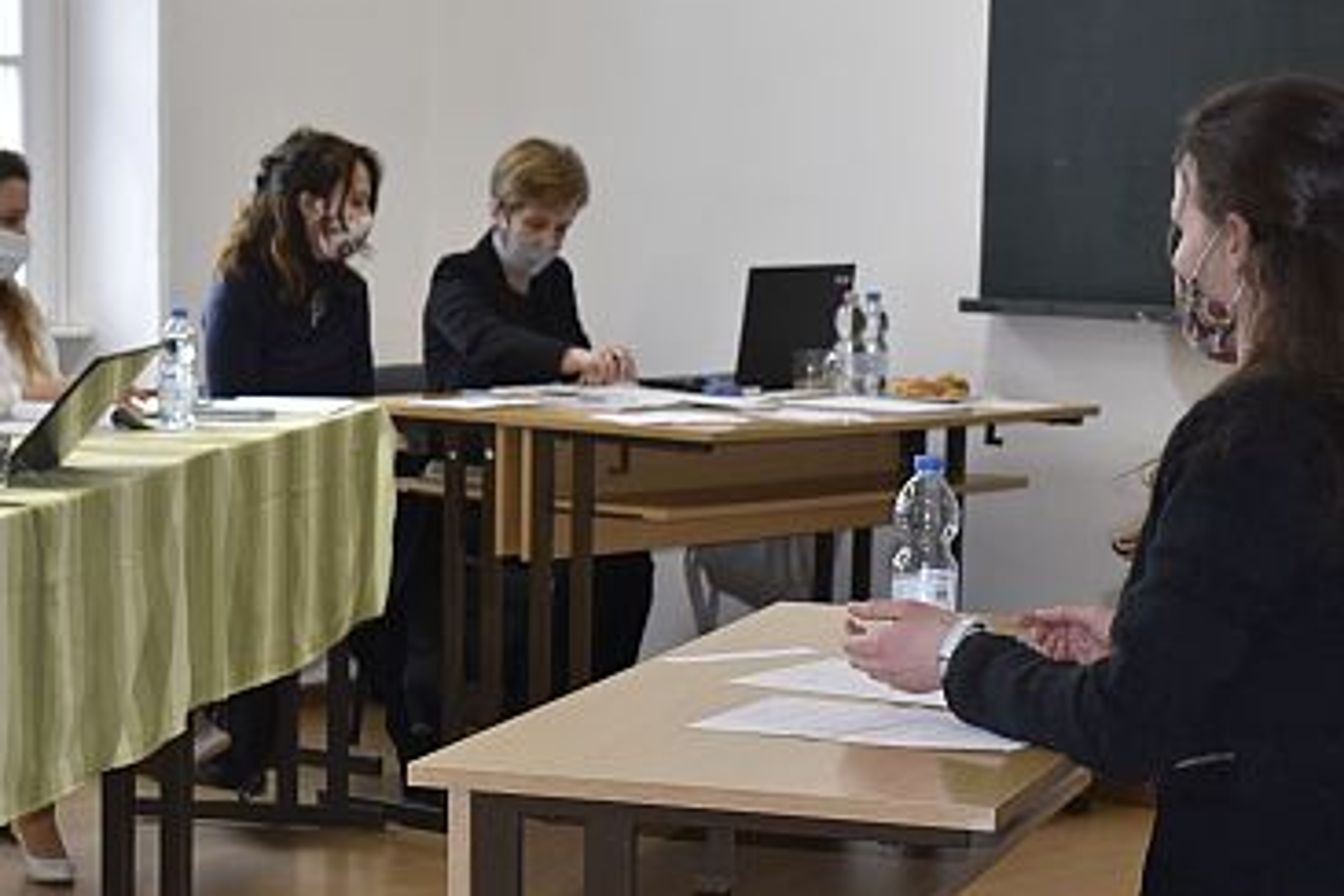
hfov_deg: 19.4
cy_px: 773
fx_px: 3920
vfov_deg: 13.0
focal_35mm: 105
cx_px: 408
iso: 800
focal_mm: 40
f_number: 4.8
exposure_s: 1/125
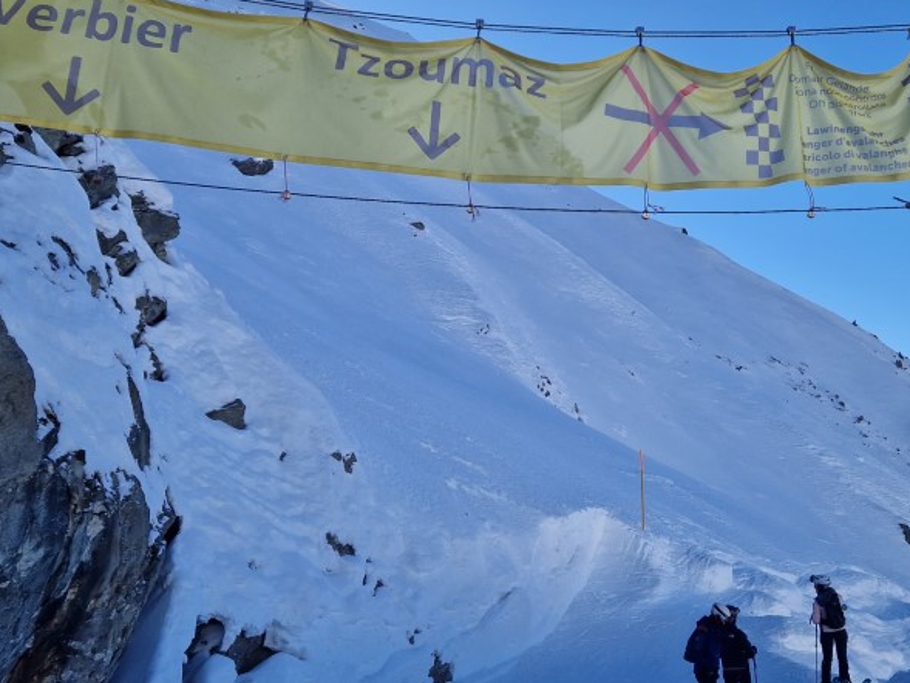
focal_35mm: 40
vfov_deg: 36.0
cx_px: 518
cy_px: 351
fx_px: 1052
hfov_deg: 46.7
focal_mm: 5.4
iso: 50
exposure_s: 1/1844
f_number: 1.8
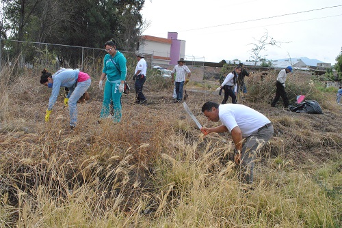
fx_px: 257
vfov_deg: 48.0
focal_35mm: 27
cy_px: 114
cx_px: 171
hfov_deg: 67.4
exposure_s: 1/800
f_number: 14
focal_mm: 18
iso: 1600
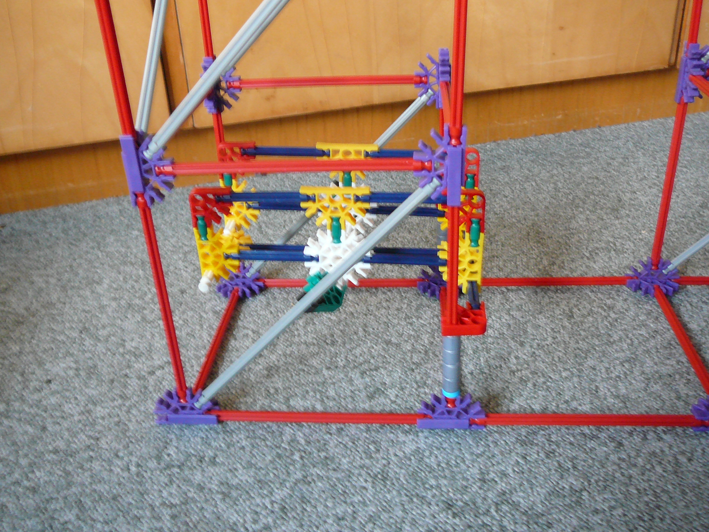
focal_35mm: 35
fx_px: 717
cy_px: 266
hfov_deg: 52.6
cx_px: 354
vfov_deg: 40.7
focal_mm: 5.2
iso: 200
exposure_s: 1/8
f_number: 2.8
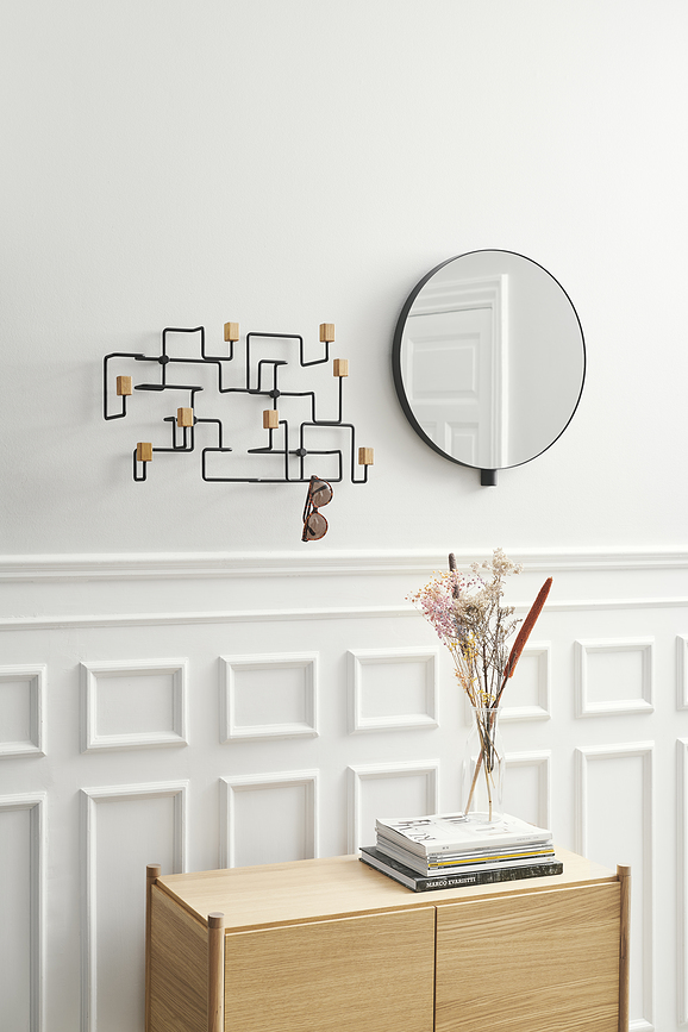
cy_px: 516
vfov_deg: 39.6
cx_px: 344
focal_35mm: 50
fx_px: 1433
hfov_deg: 27.0
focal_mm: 50
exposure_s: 1/250
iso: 100
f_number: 8
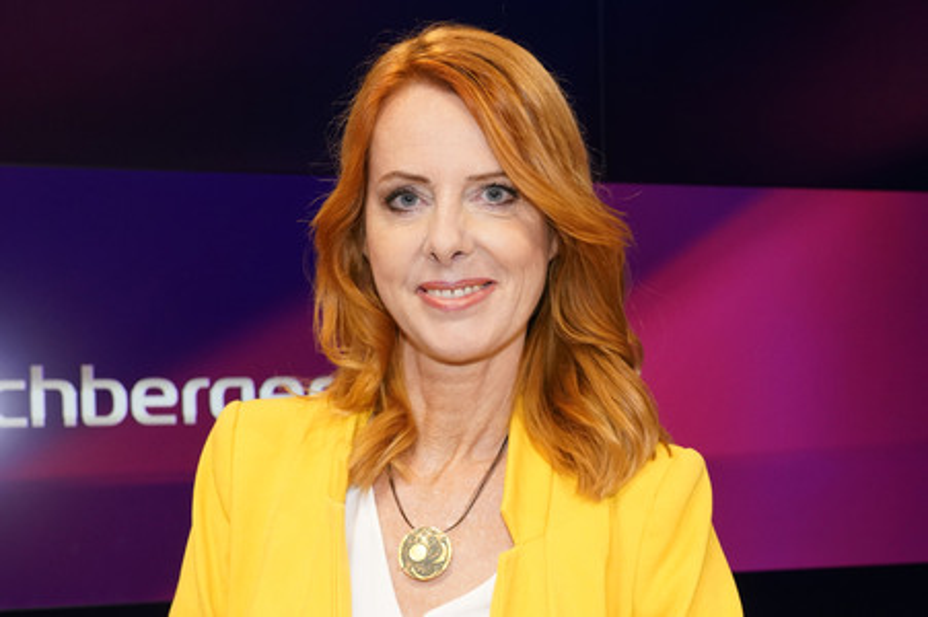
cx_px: 464
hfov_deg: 55.8
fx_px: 876
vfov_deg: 38.8
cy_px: 308
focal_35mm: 34
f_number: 5.6
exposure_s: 1/125
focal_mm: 34
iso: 2000
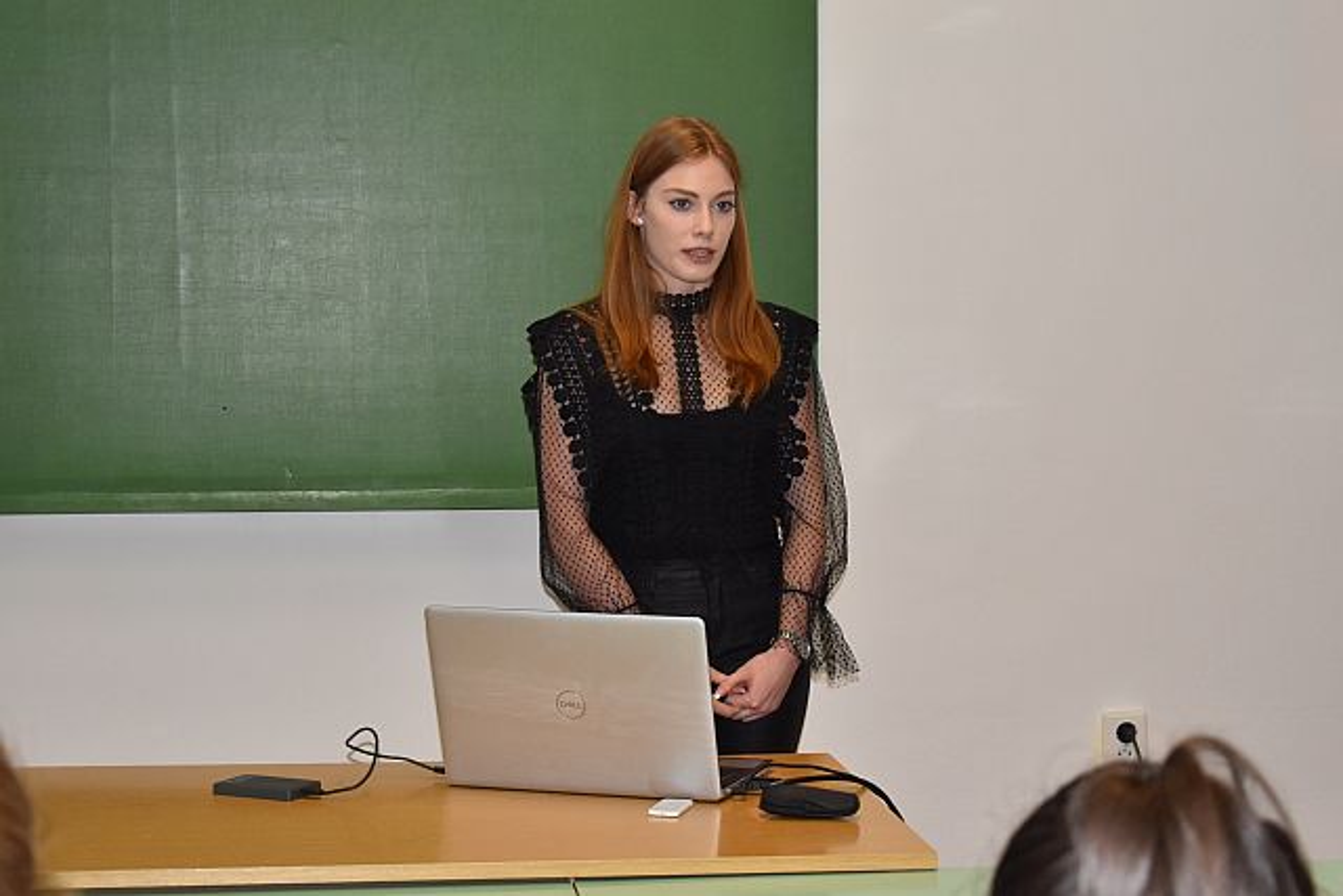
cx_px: 672
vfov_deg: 16.6
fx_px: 3078
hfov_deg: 24.6
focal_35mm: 82
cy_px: 448
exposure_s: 1/125
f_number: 5.6
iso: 800
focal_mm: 55
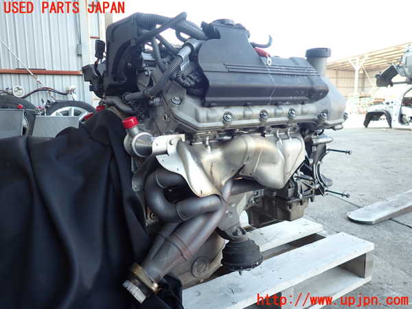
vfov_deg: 54.9
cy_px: 154
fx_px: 298
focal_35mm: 25
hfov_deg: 69.4
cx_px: 206
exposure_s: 1/100
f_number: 2
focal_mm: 4.5
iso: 100
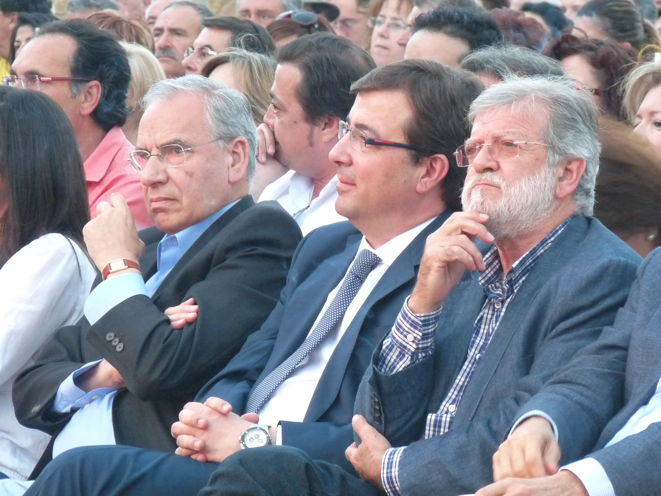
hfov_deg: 5.6
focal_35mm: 352
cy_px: 248
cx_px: 330
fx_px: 6722
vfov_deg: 4.2
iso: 400
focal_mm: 44
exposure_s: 1/60
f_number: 3.7
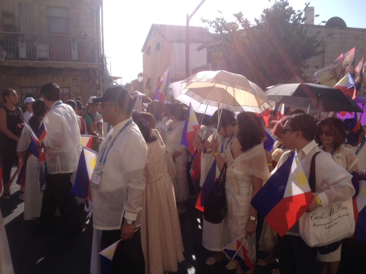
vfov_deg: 40.7
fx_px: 370
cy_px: 137
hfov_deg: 52.6
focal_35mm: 35
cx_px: 183
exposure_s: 1/1972
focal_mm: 4.28
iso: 50
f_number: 2.4
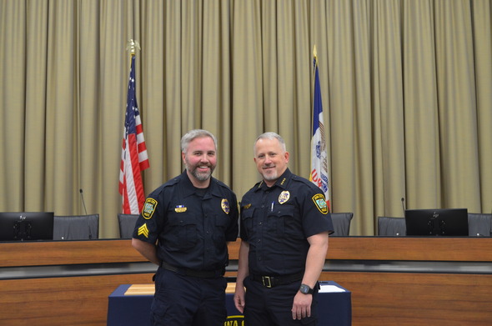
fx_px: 655
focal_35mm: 48
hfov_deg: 41.2
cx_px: 246
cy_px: 163
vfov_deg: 28.0
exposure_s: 1/30
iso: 900
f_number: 4.8
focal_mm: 32
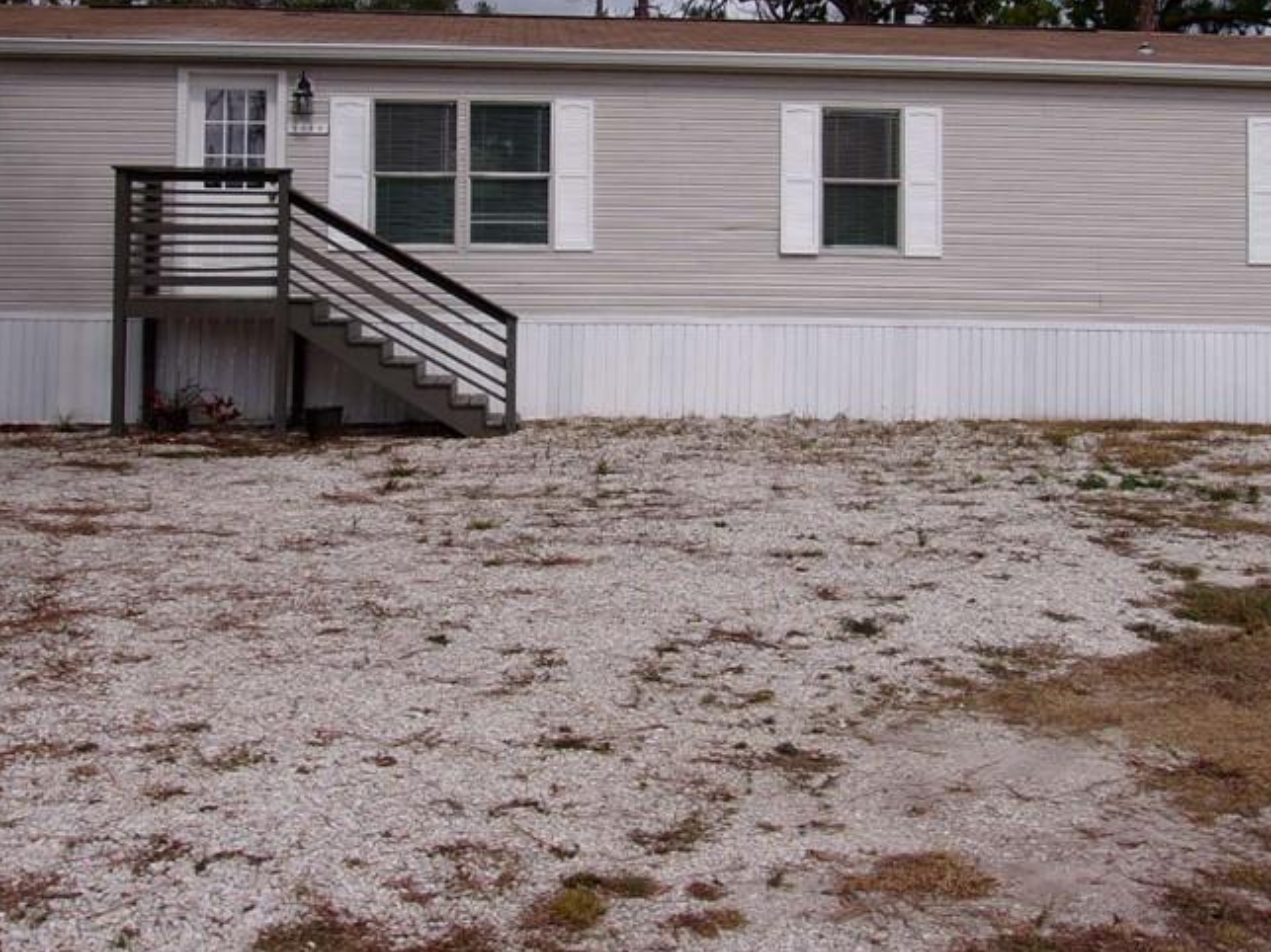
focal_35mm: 43
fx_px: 1579
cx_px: 660
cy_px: 198
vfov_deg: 32.7
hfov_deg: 43.8
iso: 80
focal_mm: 4.9
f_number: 10.4
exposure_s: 1/210
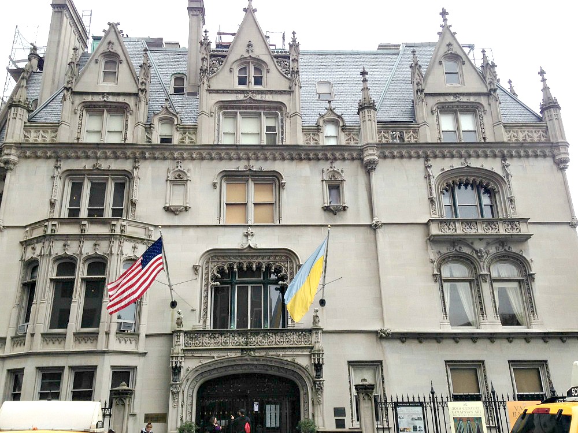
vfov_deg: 42.9
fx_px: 551
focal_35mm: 33
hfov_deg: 55.4
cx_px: 289
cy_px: 216
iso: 50
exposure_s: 1/282
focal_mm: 4.12
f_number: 2.4
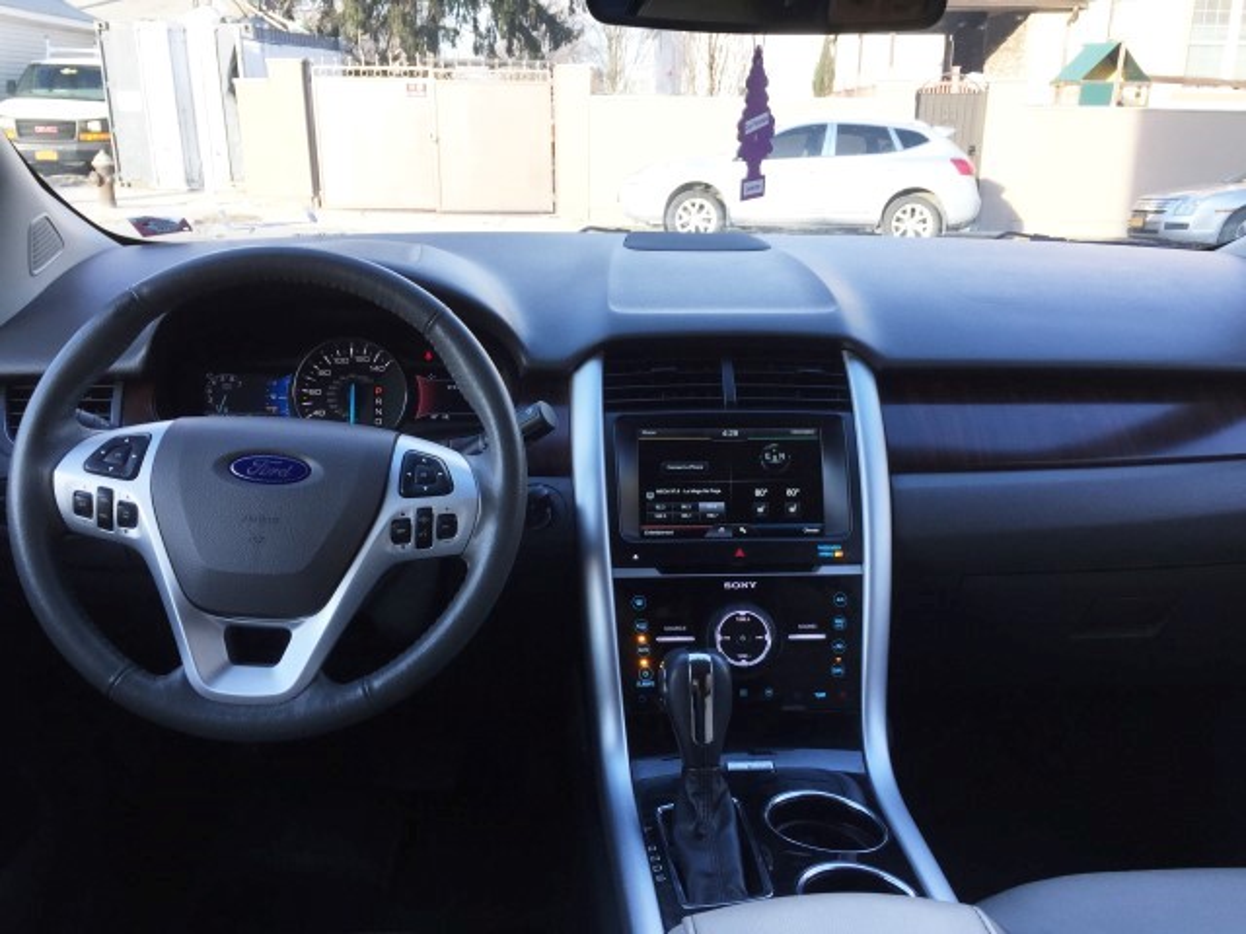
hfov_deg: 61.7
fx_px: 1044
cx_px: 623
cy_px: 467
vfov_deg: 48.2
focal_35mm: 29
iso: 32
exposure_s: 1/140
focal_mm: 4.15
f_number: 2.2
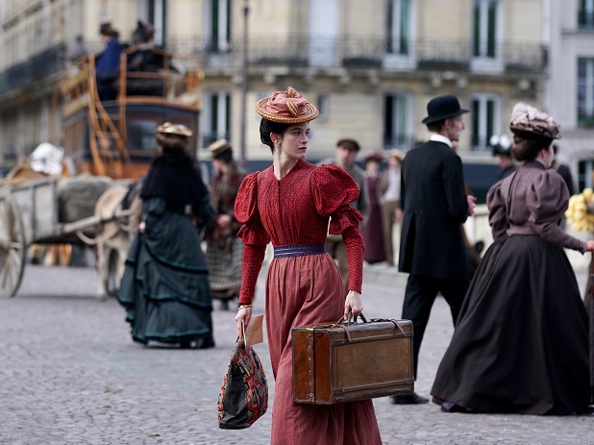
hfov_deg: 13.4
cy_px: 223
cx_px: 316
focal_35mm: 147
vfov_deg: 10.1
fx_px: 2521
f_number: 3.5
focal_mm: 135
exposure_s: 1/5000
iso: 800
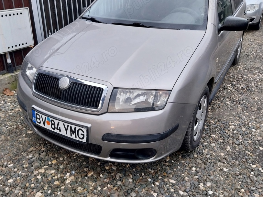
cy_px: 78
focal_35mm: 32
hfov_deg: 56.8
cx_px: 120
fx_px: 243
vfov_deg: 43.9
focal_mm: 4
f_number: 1.8
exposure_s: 1/50
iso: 100
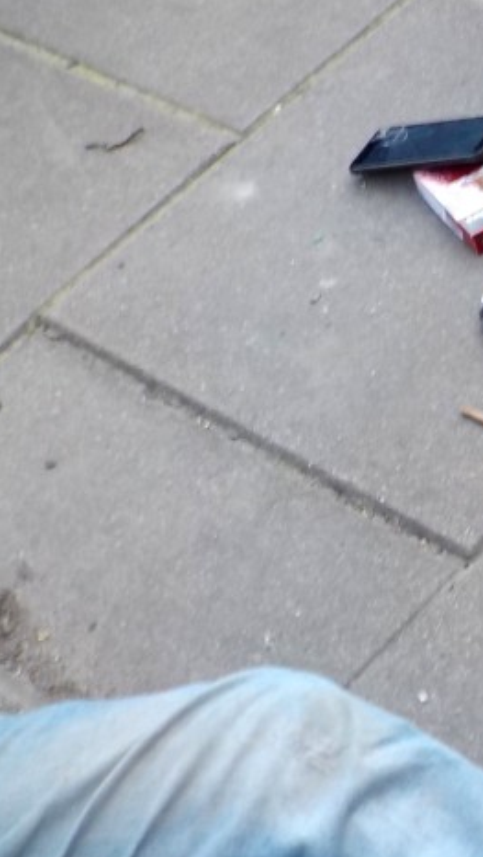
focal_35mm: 56
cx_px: 364
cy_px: 545
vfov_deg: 37.0
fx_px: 1274
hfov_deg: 21.3
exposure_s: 1/40
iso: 125
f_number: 3.3
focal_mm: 4.1
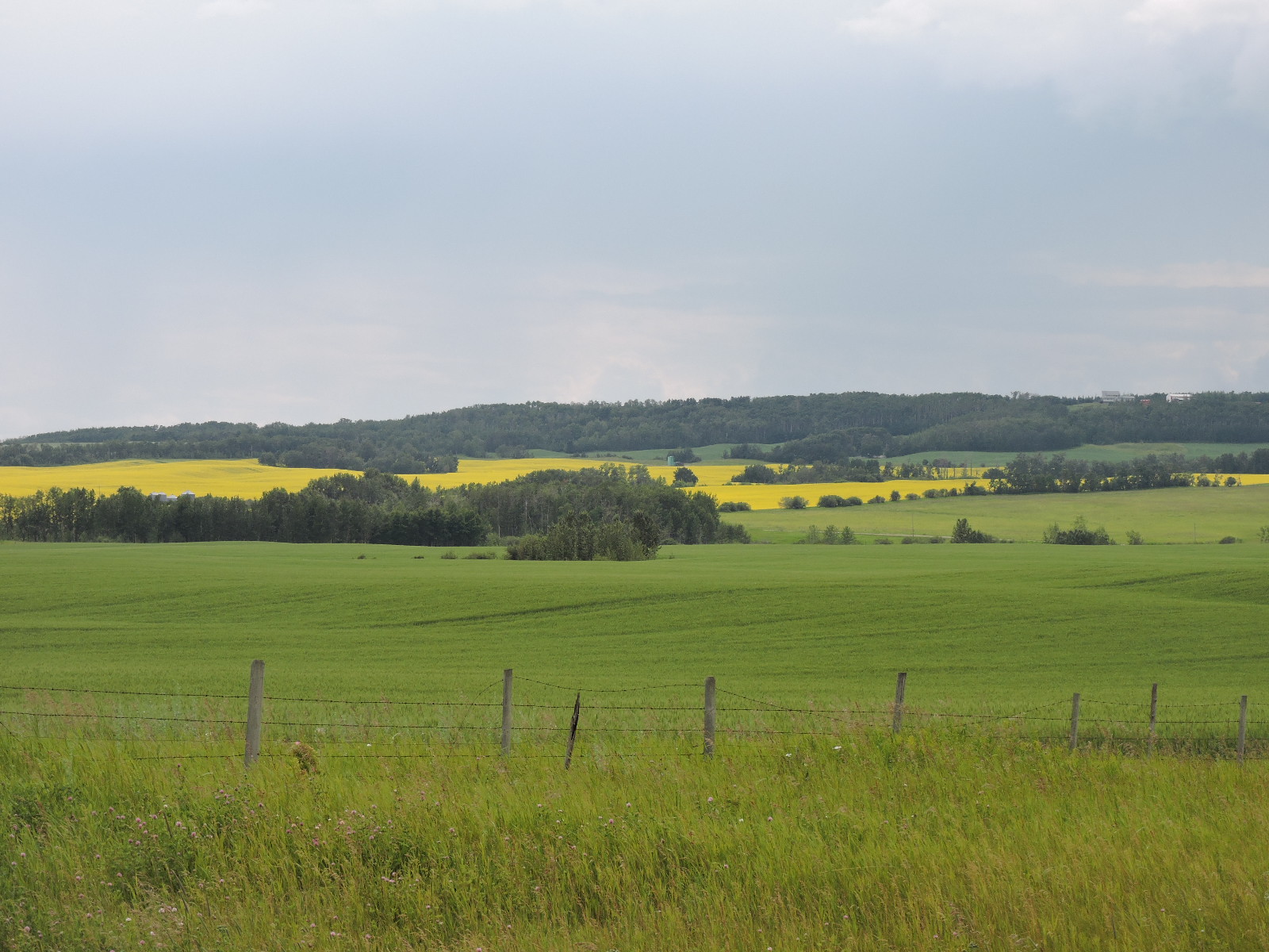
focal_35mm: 85
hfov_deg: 23.0
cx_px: 634
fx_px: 3116
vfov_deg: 17.4
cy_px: 476
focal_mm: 15.2
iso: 100
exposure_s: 1/400
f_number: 4.5
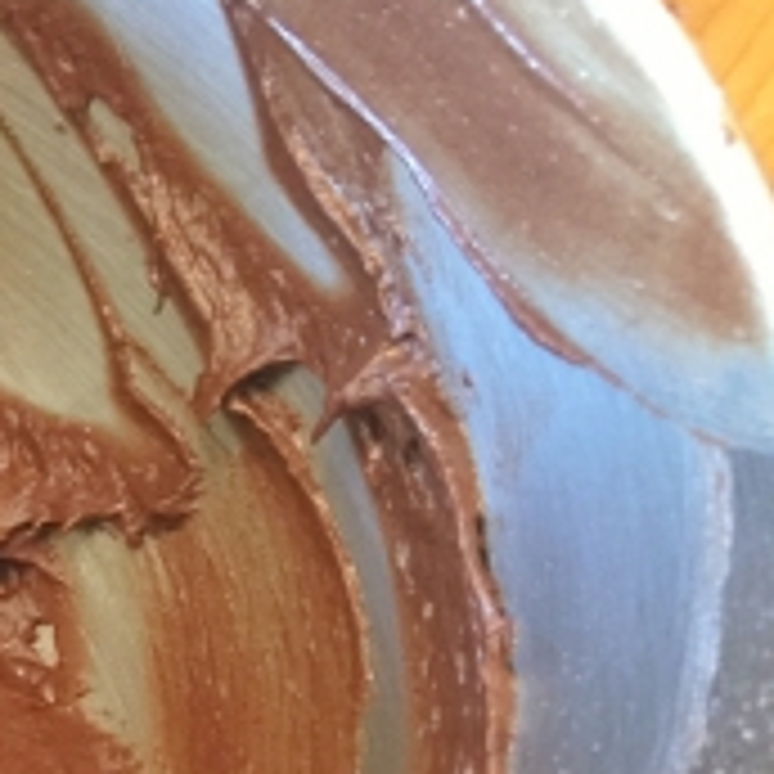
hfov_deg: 15.2
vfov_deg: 17.4
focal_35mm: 97
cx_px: -670
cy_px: 806
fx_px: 2454
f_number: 2.2
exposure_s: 1/15
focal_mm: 4.15
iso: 80
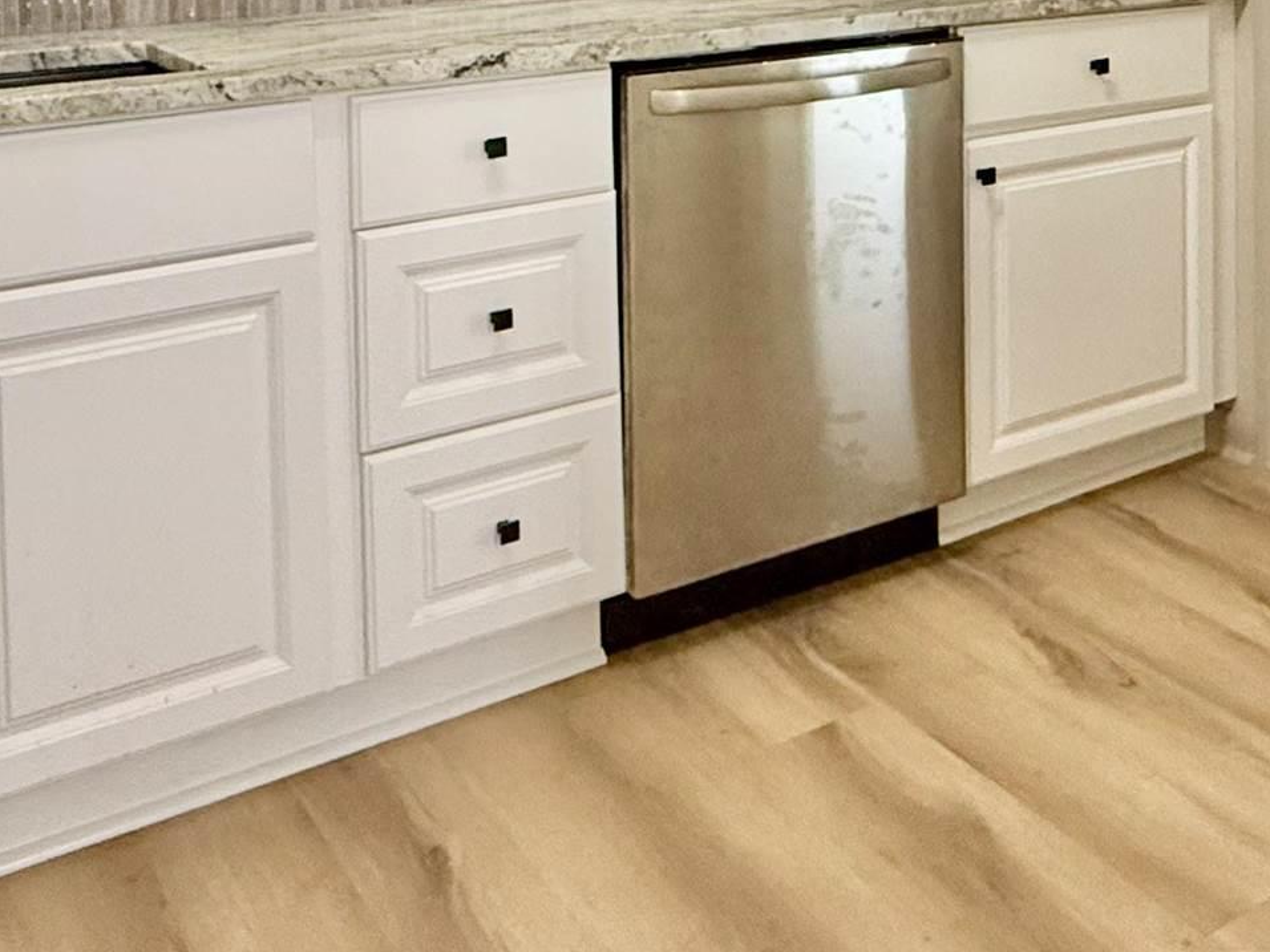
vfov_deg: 28.7
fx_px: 1651
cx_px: 890
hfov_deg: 41.3
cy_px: -131
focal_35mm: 45
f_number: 2.2
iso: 250
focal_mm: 2.22
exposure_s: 1/99
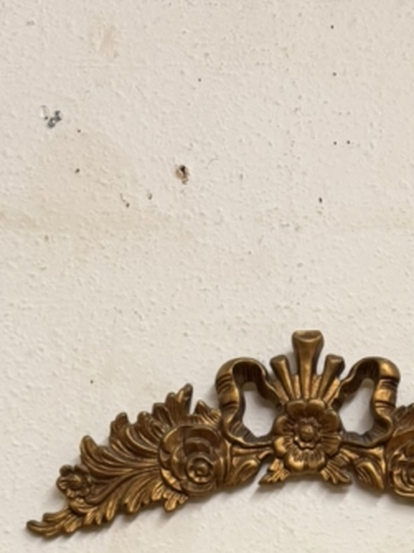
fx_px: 1372
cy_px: 957
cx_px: 320
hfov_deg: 17.0
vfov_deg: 18.5
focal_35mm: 86
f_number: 1.78
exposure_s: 1/50
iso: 125
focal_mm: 6.76
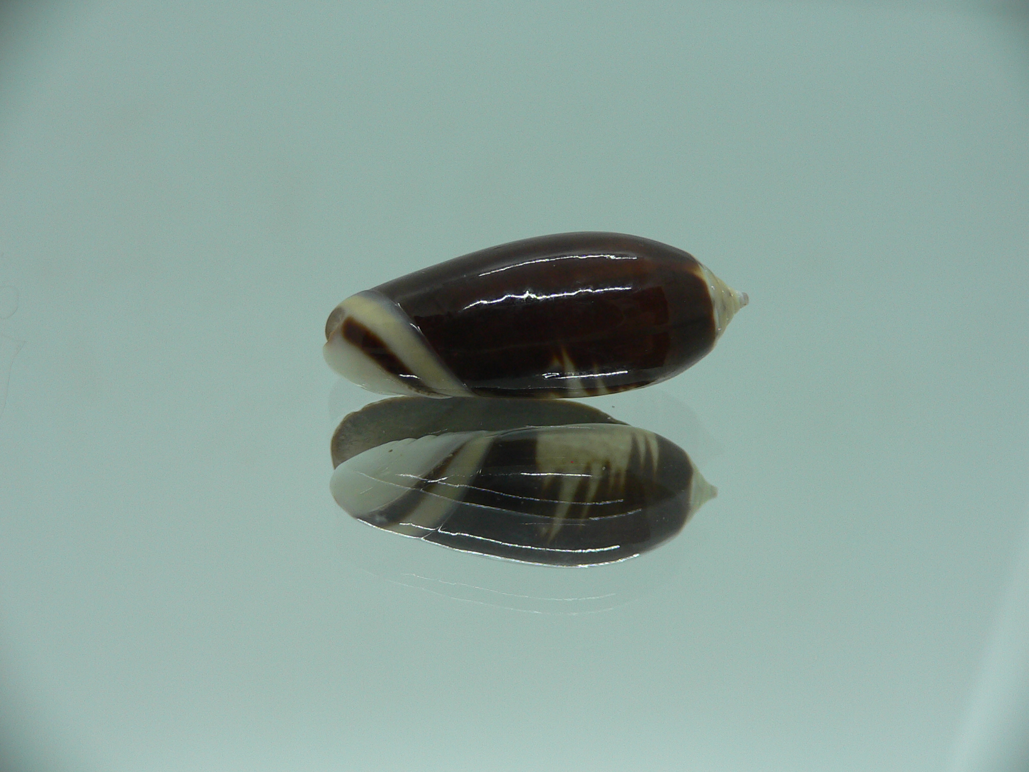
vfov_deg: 40.7
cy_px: 386
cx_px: 514
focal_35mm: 35
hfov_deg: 52.6
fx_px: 1040
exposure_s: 1/60
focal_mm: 4.6
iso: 80
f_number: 2.8
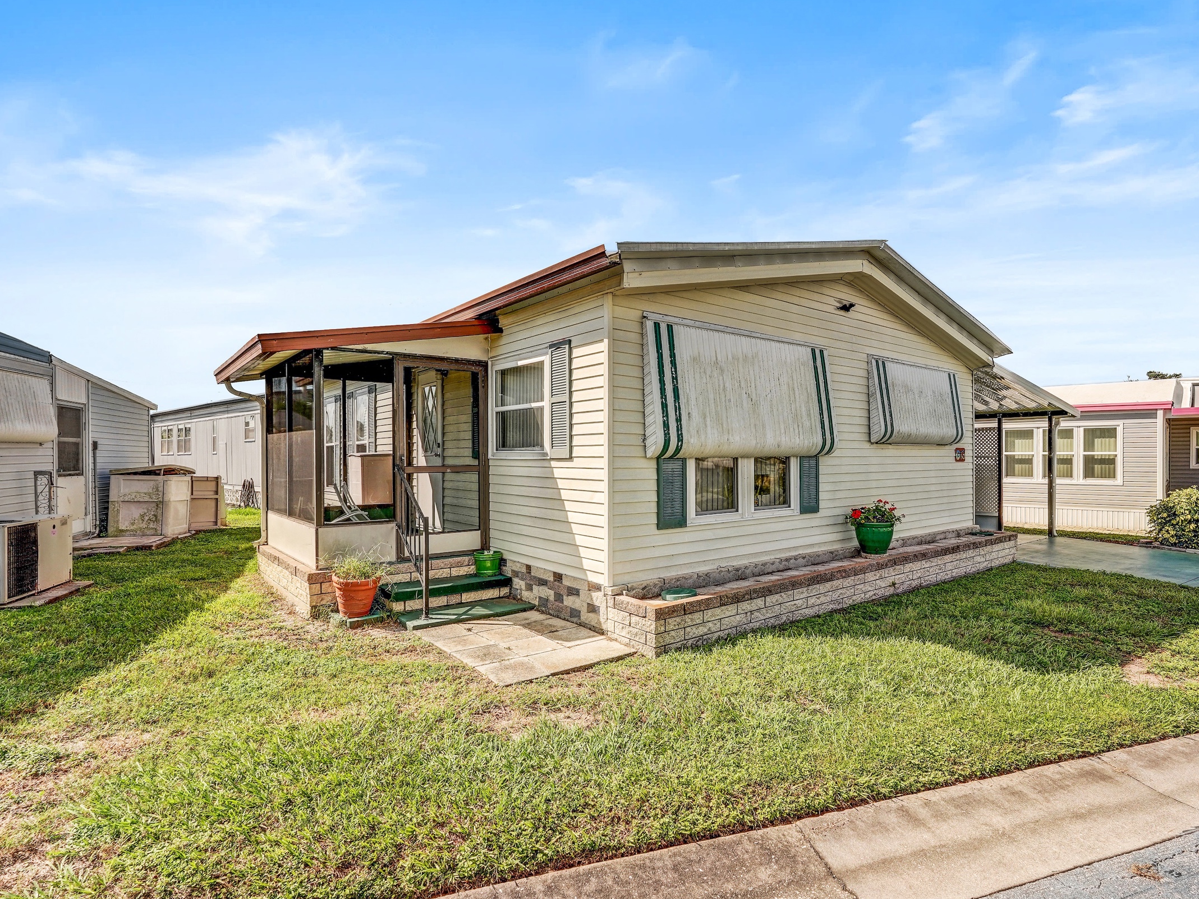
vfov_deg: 71.6
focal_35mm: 18
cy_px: 438
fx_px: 624
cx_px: 656
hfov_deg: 87.5
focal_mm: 16
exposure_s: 1/1250
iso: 400
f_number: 8
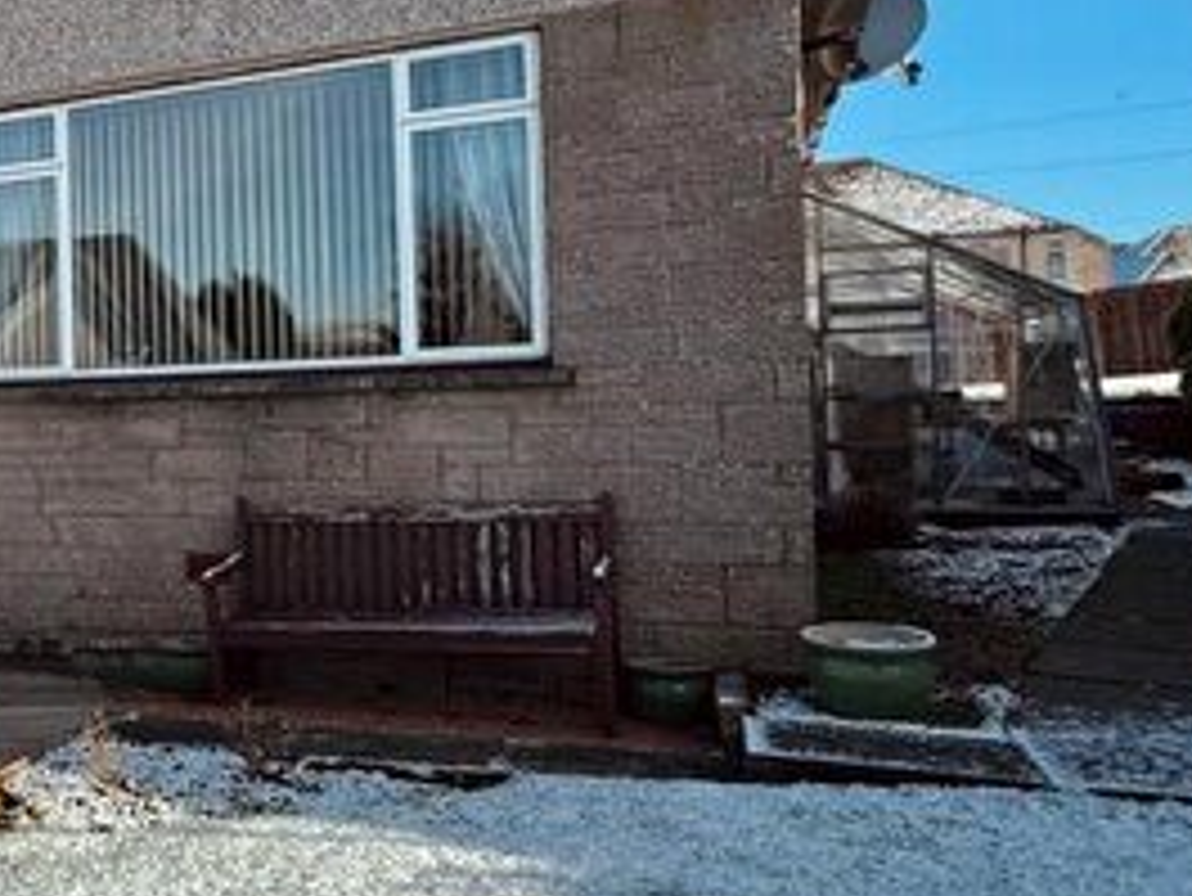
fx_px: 1275
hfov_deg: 40.5
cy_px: 272
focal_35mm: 37
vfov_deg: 38.1
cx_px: -117
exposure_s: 1/879
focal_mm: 2.22
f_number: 2.2
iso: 40
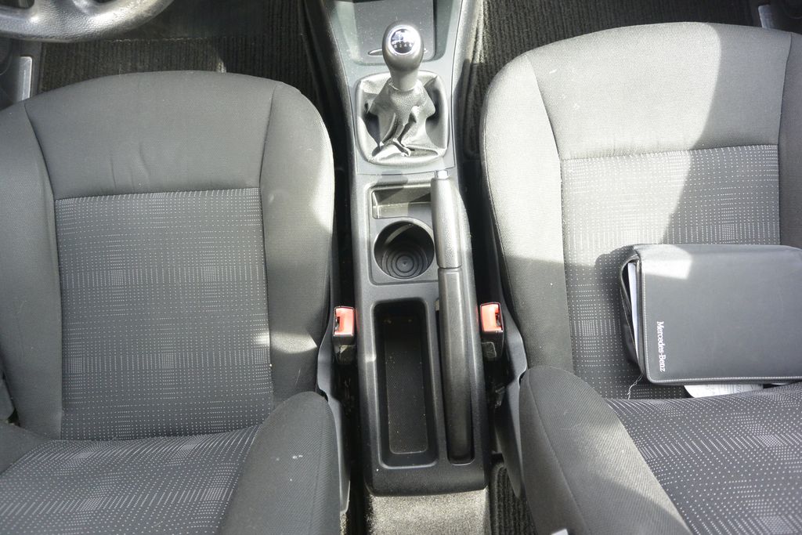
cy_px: 268
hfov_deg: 67.4
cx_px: 401
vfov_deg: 47.9
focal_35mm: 27
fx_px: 602
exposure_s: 1/125
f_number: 3.5
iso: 400
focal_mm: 10
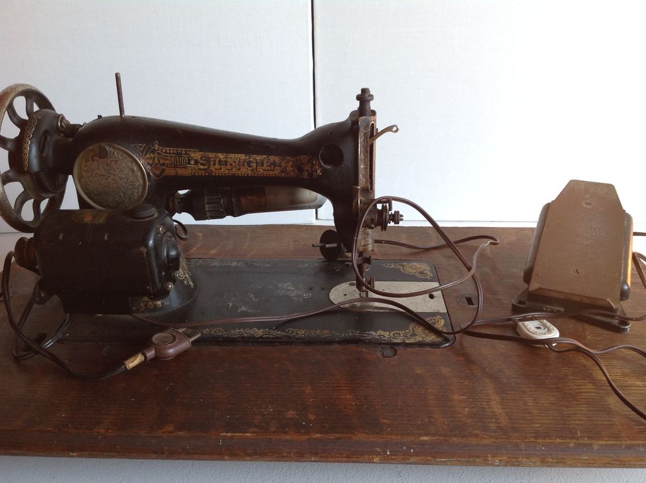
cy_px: 242
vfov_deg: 40.6
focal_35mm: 35
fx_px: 652
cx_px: 323
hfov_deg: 52.7
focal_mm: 4.28
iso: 50
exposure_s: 1/24
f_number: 2.4
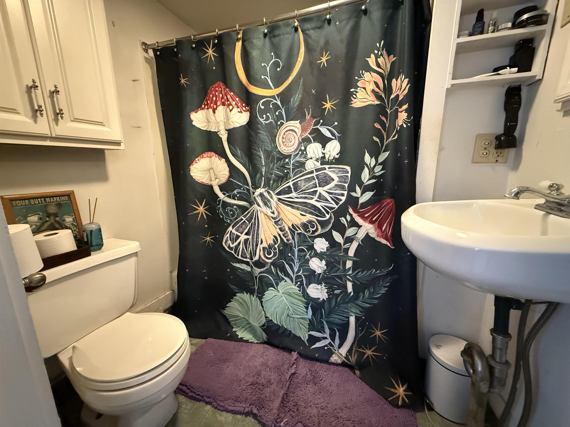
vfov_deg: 85.7
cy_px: 214
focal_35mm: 14
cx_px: 285
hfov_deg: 102.1
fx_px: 231
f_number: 2.2
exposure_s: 1/40
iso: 1250
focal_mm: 2.22
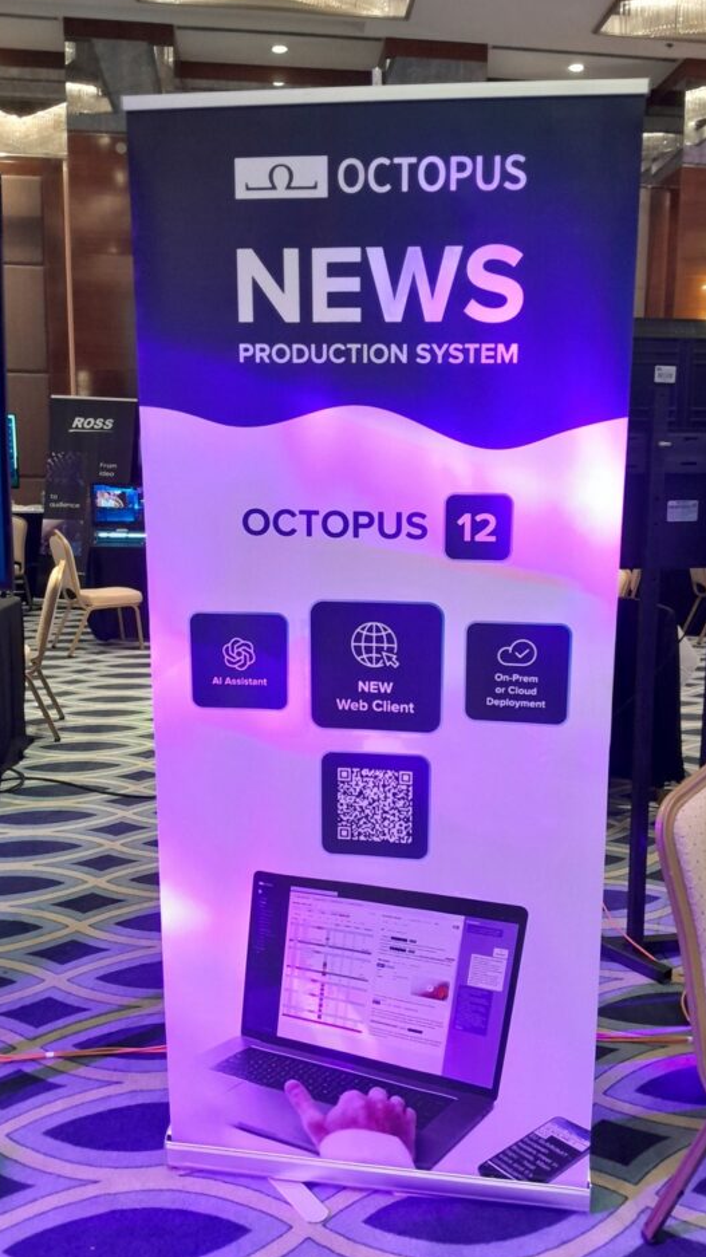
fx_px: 966
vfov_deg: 66.1
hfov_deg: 40.0
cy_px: 622
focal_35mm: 29
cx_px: 407
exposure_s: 1/60
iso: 320
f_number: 1.8
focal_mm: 3.98
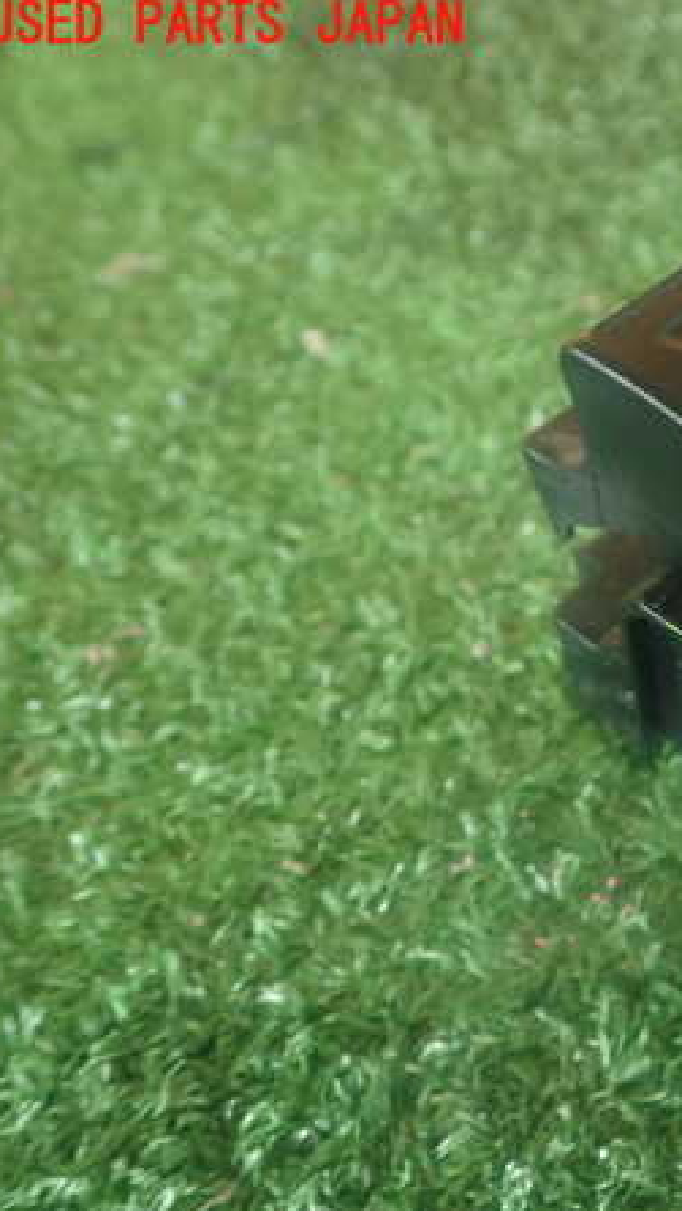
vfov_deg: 46.4
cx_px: 785
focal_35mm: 44
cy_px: 603
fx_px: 1414
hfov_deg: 24.9
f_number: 2.3
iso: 800
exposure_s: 1/30
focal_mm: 5.5
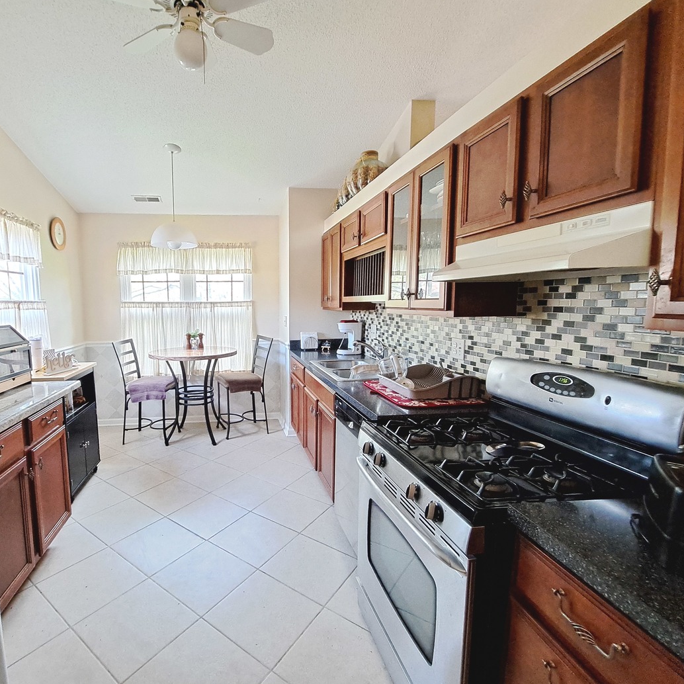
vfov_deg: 87.4
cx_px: 265
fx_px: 358
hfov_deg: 86.0
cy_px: 345
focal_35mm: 16
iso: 250
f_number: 2.2
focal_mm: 1.74
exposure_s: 1/50
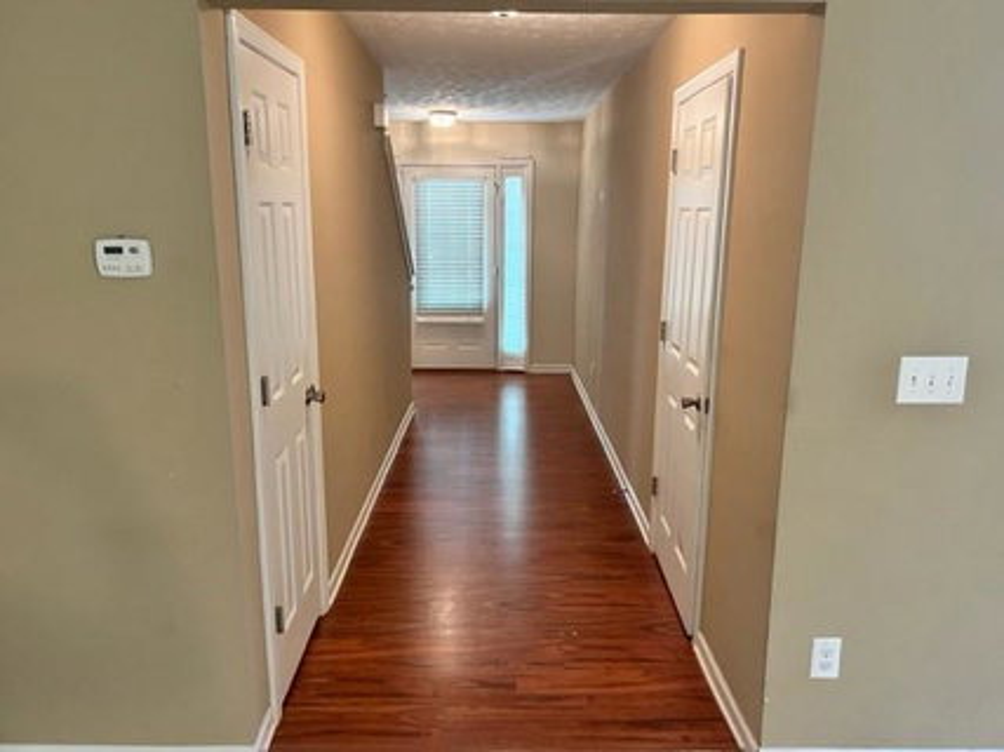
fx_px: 754
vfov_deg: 53.0
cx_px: 502
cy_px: 376
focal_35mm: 26
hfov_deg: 67.3
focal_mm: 5.7
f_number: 1.5
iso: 500
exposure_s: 1/60
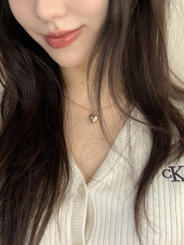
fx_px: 354
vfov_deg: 37.2
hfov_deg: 29.0
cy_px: 60
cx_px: 75
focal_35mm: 50
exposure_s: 1/42
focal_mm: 2.87
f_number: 2.2
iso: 160
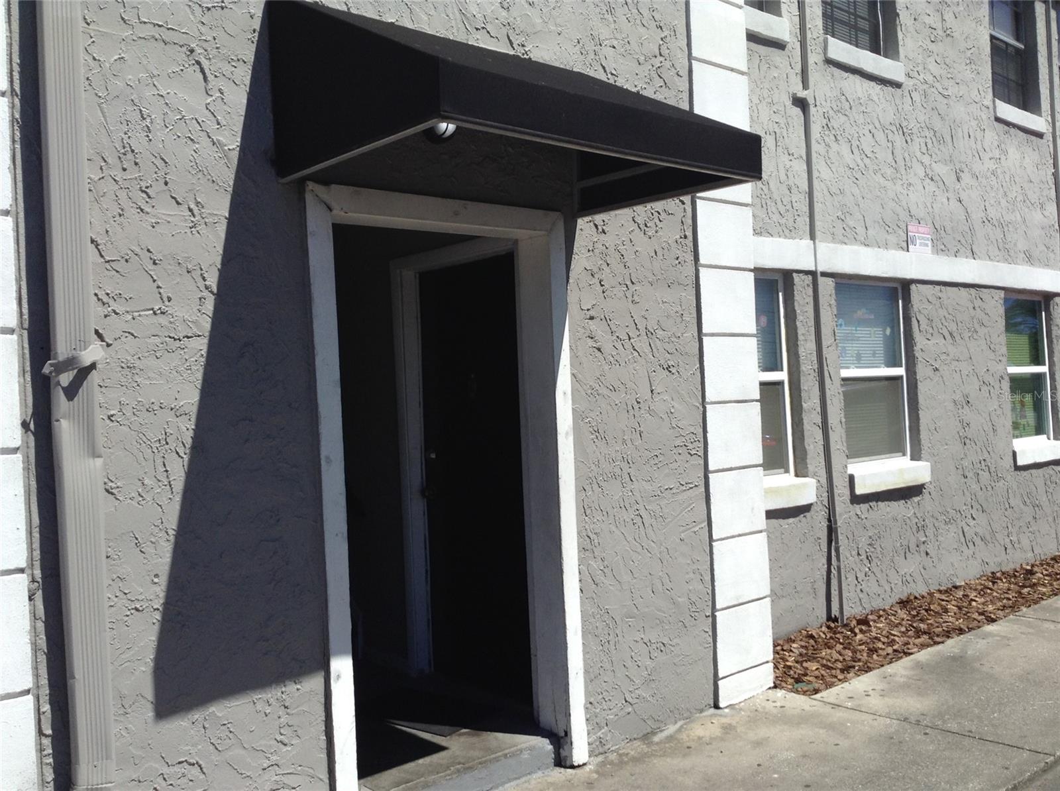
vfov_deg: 42.8
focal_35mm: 33
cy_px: 396
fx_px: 1009
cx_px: 530
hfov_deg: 55.4
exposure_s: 1/1812
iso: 25
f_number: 2.4
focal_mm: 3.3
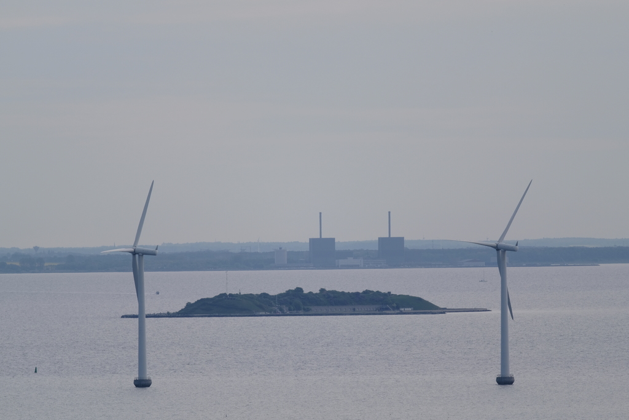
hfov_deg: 3.4
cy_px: 210
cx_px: 314
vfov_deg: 2.3
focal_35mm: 600
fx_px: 10484
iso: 200
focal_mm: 400
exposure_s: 1/1000
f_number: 6.3
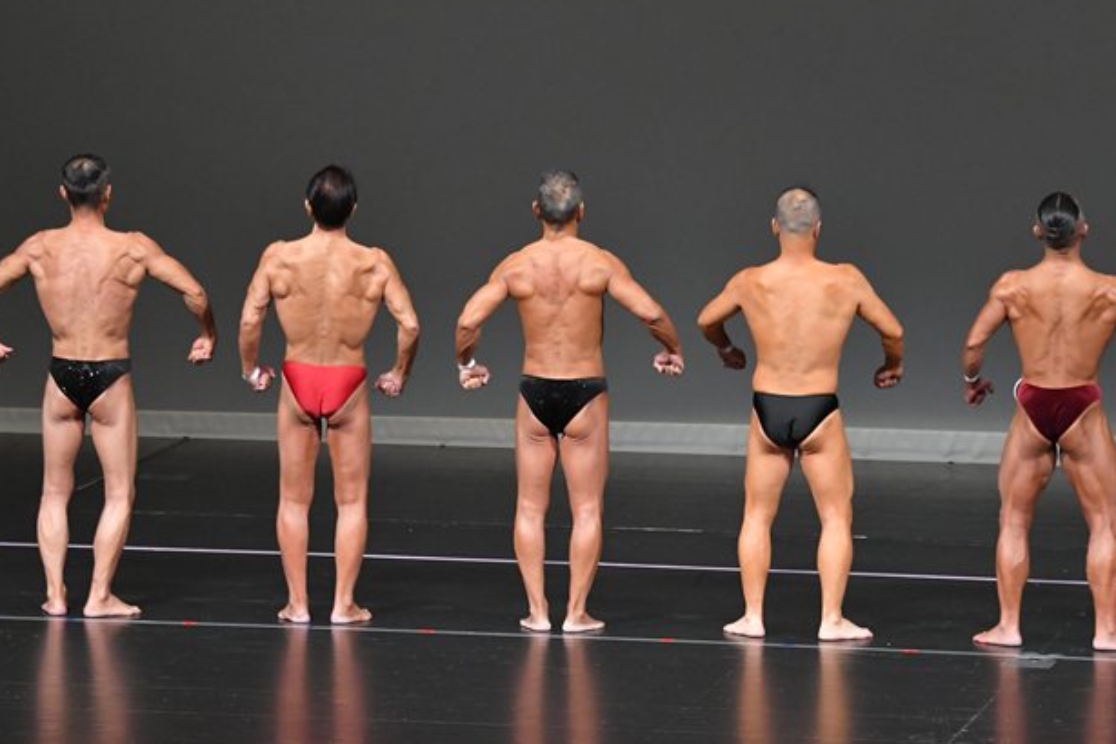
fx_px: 7902
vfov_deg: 5.4
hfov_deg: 8.1
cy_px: 304
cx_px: 539
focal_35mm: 255
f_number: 5.6
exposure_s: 1/400
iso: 4000
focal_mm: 135
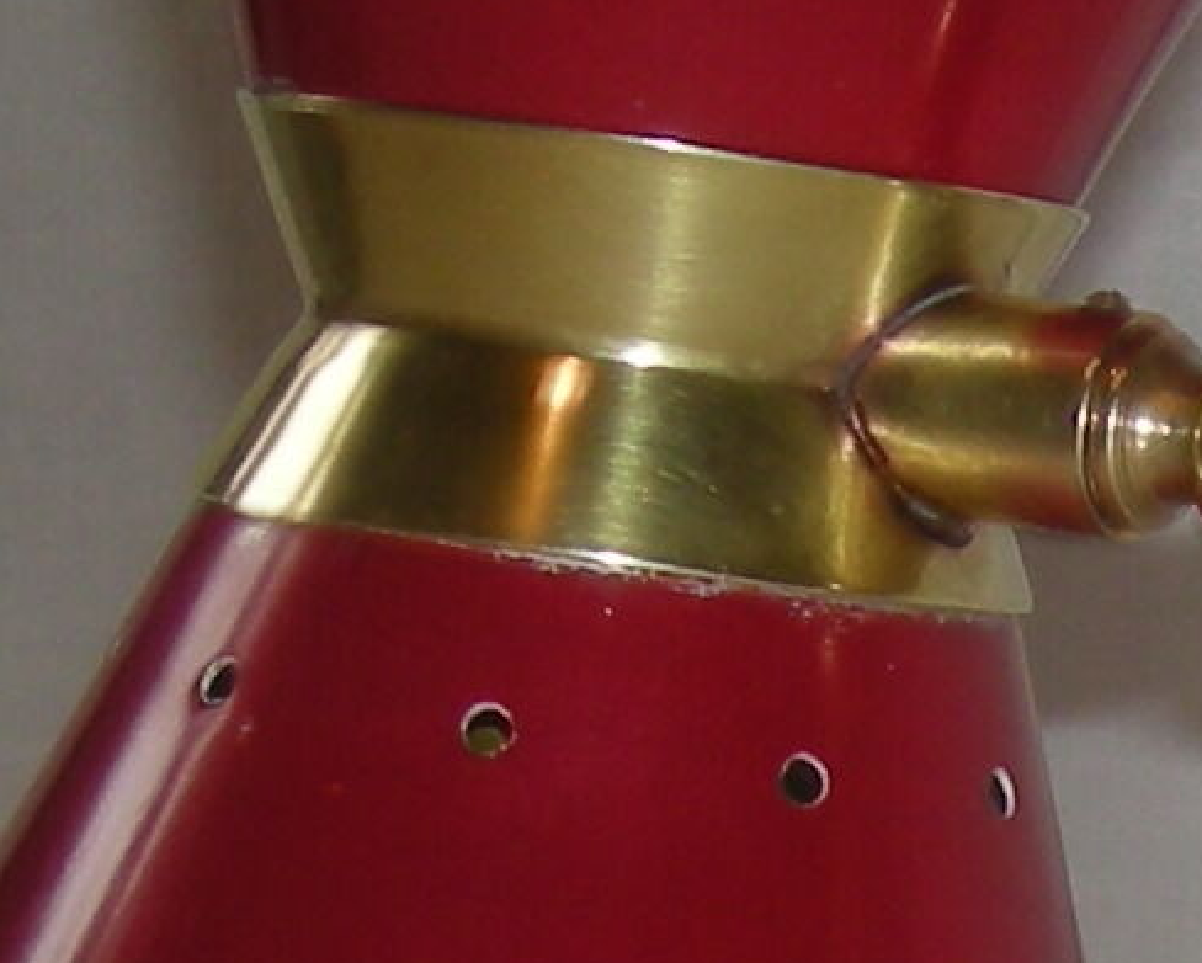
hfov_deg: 8.7
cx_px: 2086
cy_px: 1608
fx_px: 7653
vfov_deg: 7.0
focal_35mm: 215
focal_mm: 5.7
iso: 50
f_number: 2.8
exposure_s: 1/53.8
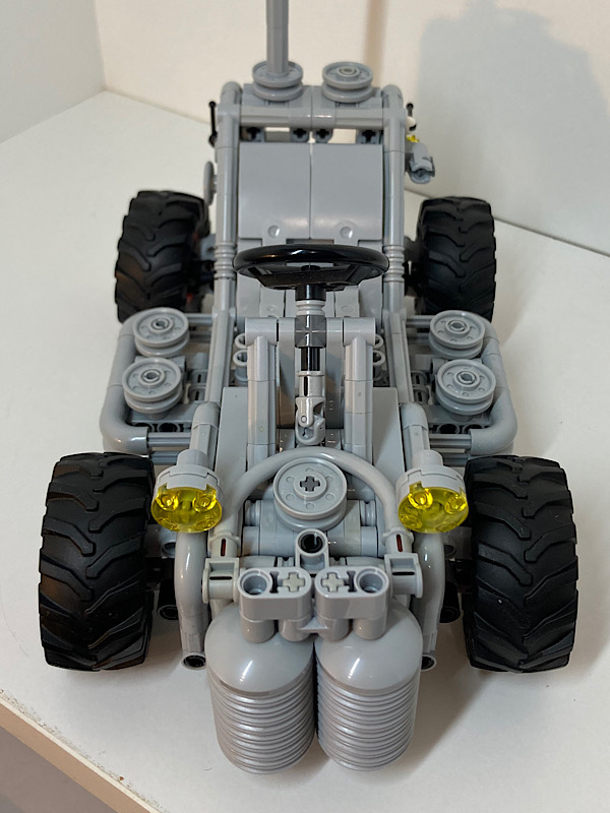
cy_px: 406
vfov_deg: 63.4
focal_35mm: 28
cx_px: 305
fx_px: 658
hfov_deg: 49.7
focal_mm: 3.99
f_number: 1.8
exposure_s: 1/50
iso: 40
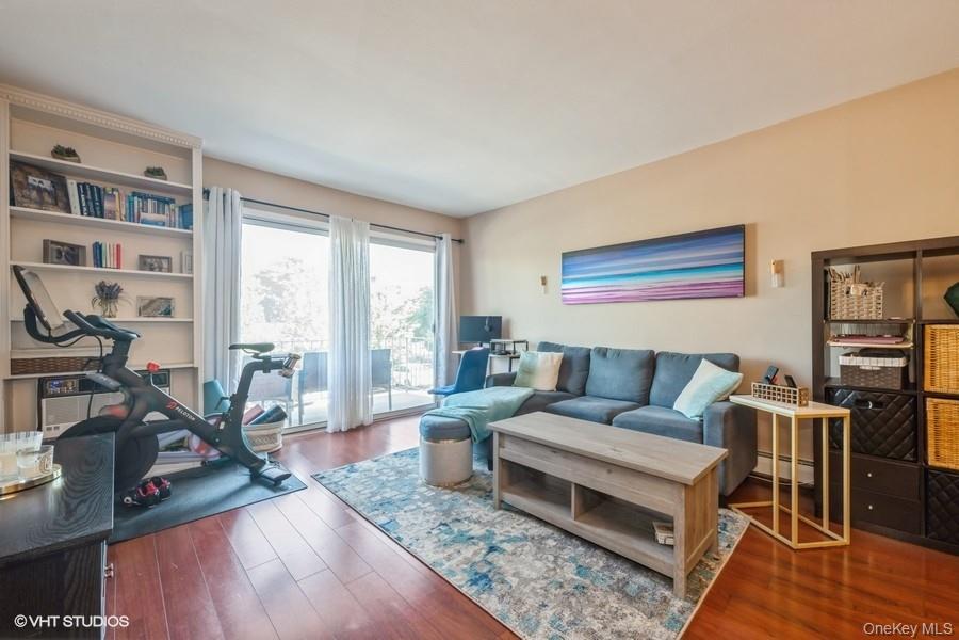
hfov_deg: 104.3
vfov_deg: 81.2
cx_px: 480
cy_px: 320
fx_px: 373
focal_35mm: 14
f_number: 11
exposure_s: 1/5
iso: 400
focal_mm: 14
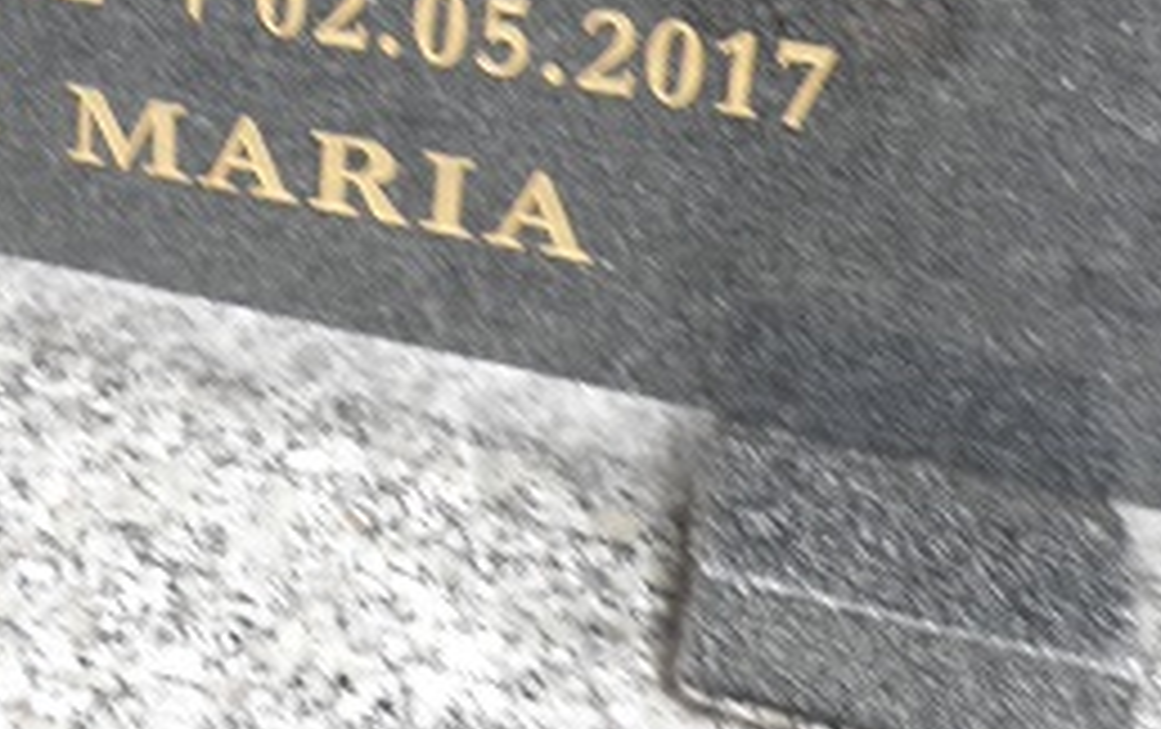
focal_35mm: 63
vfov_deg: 18.8
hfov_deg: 31.3
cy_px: -279
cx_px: 176
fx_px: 1996
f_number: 3.3
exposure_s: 1/50
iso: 64
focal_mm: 4.3
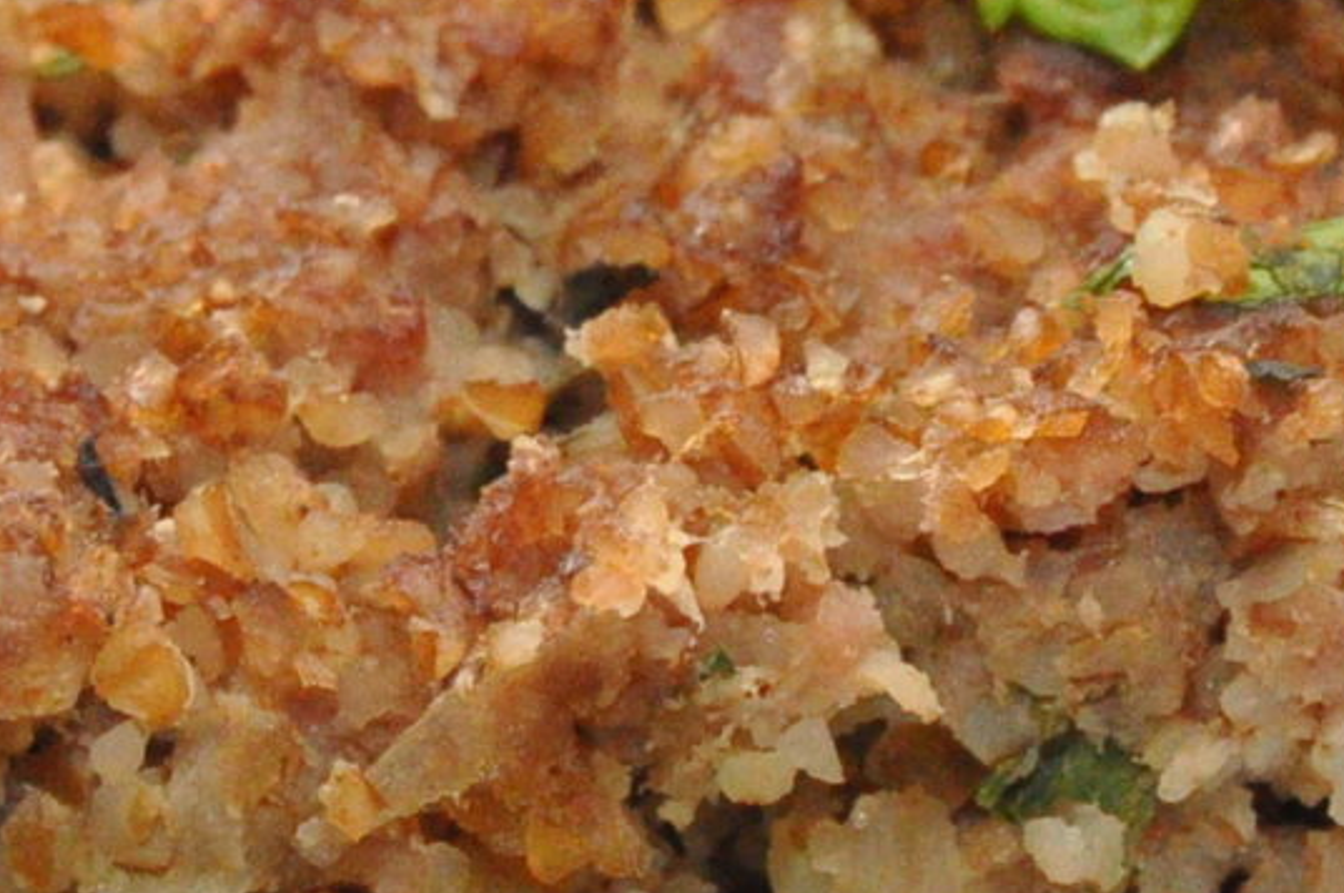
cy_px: 268
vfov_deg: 2.0
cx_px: 379
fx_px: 26176
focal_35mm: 702
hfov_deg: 2.9
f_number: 10
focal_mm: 98
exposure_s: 1/160
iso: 2500
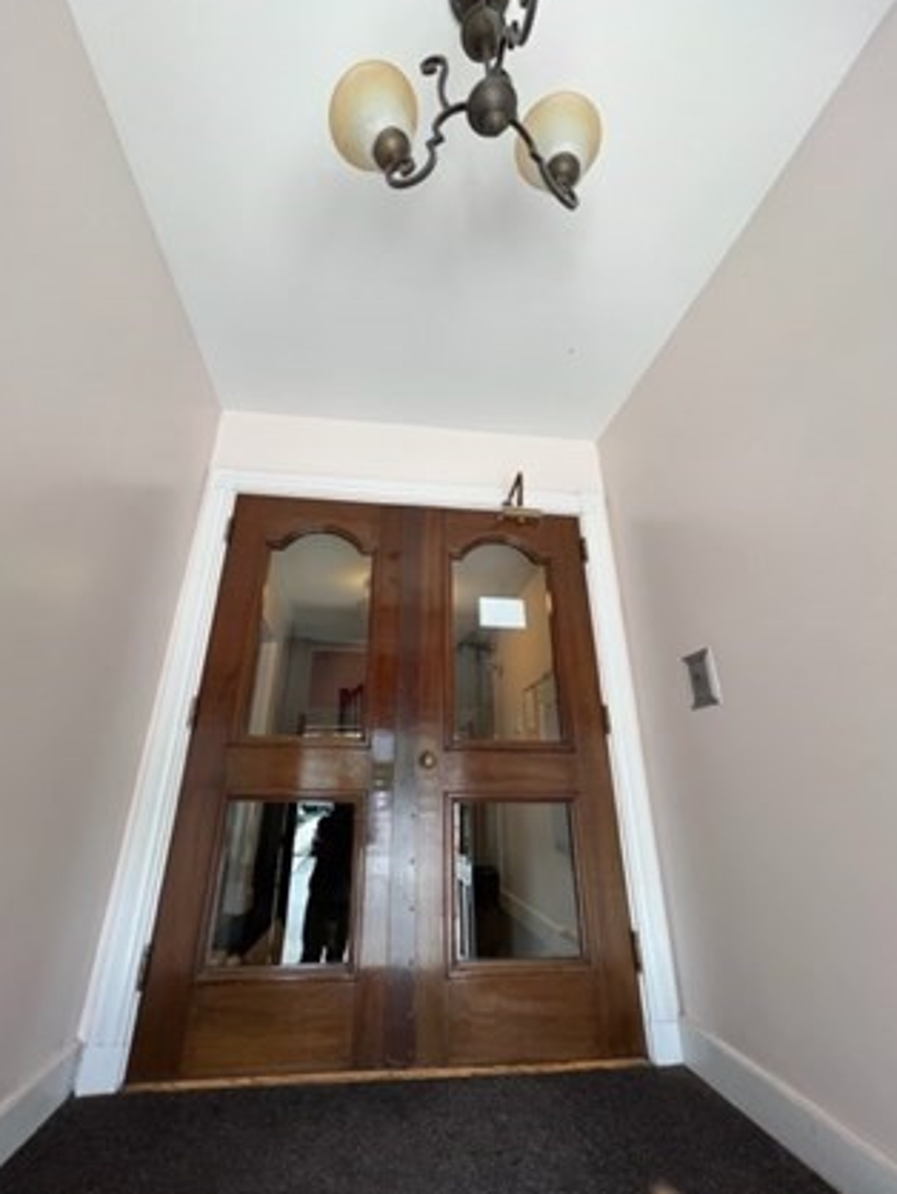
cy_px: 554
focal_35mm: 14
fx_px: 483
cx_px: 429
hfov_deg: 85.7
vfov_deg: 101.9
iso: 100
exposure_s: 1/99
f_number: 1.8
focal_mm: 1.57
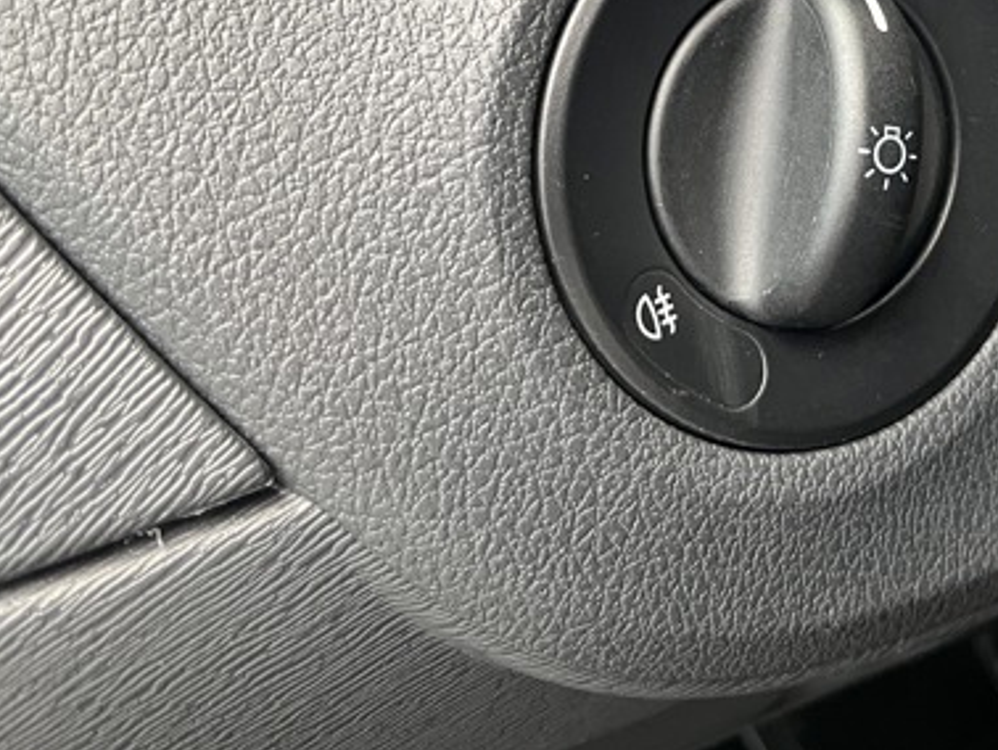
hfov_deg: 33.0
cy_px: -29
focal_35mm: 55
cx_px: 906
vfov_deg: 25.1
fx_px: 1587
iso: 400
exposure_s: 1/60
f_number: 1.6
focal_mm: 5.1
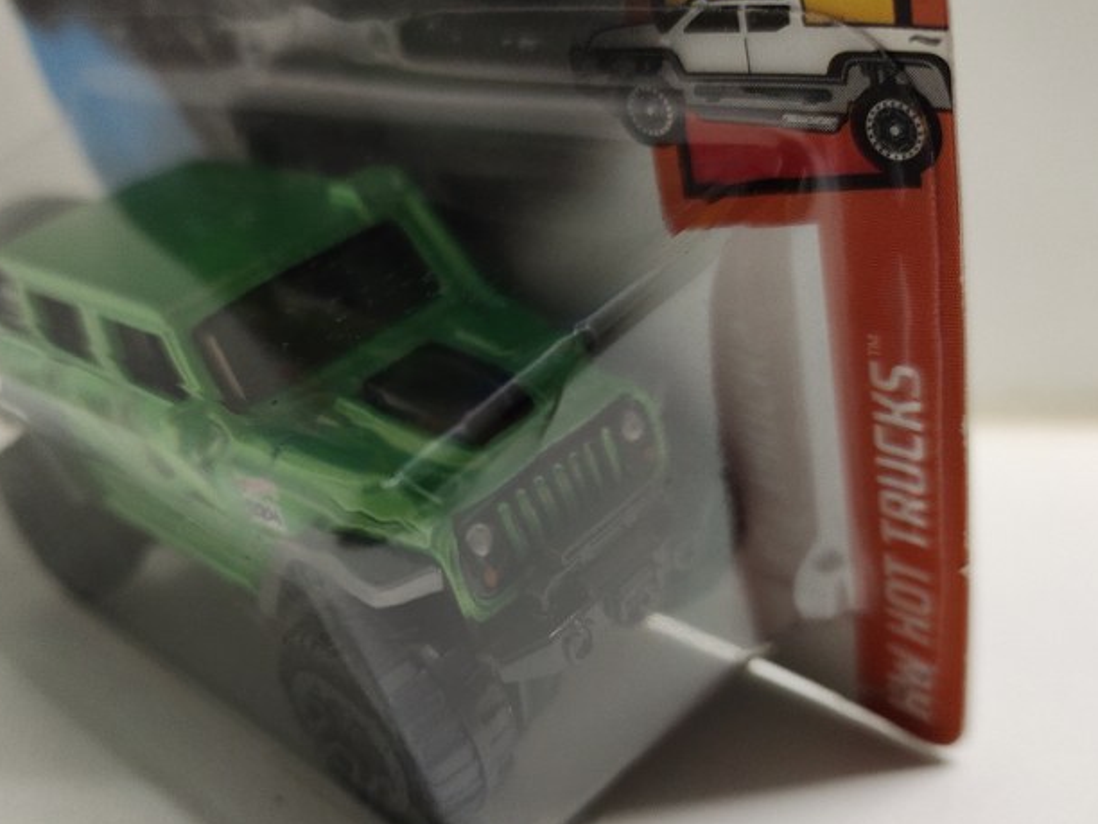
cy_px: 465
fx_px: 1078
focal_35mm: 34
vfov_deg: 41.7
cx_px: 461
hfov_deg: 53.7
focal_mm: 4.74
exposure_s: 1/33.3
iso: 1464
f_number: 1.79
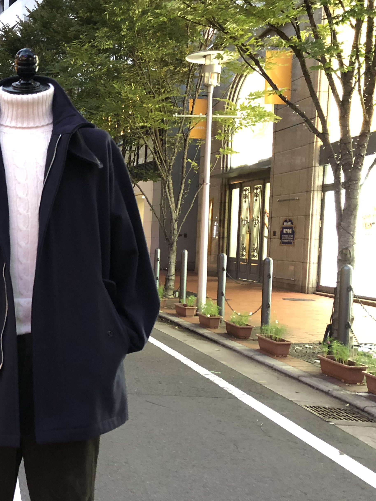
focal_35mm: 48
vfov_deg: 39.6
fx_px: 695
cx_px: -23
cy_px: 285
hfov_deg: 28.0
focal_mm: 3.99
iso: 100
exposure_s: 1/5
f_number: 1.8
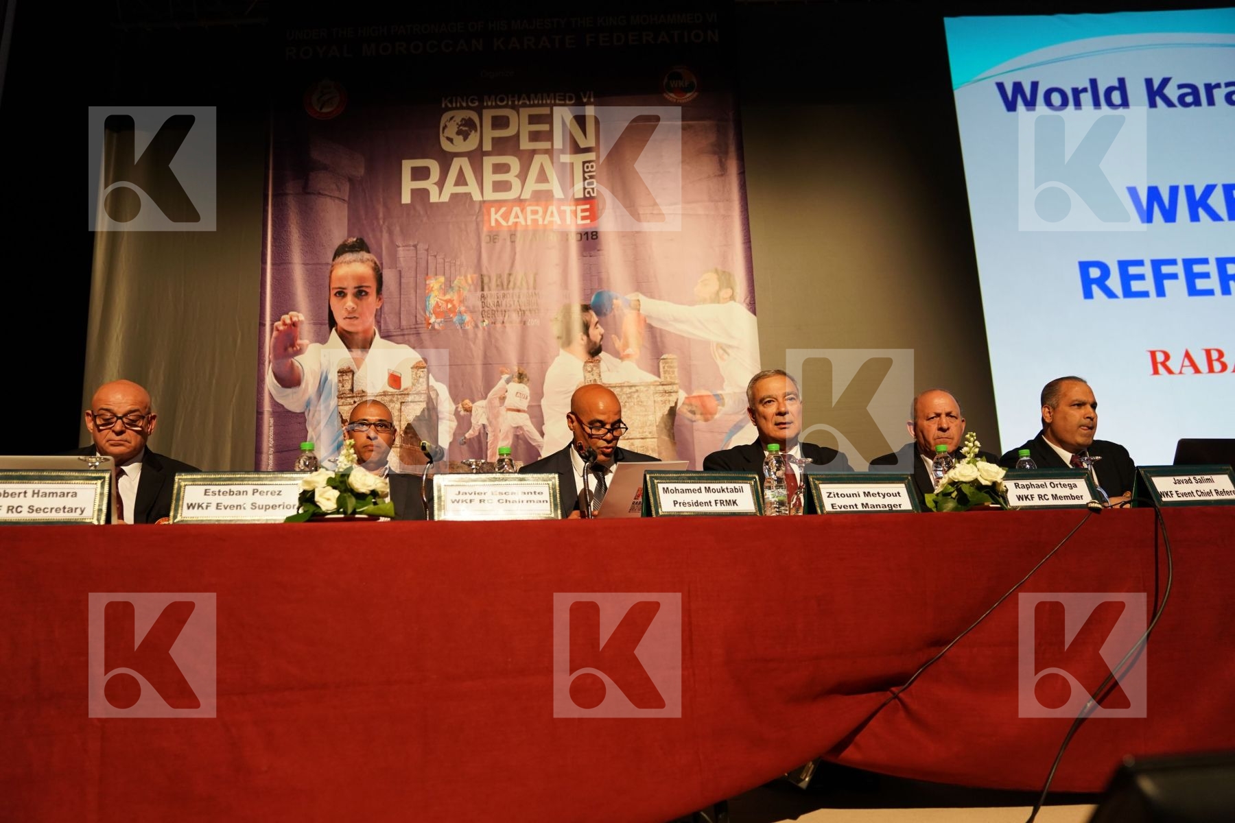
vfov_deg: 47.9
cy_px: 412
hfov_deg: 67.4
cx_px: 618
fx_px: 926
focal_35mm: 27
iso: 1250
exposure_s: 1/125
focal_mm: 27
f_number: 2.8
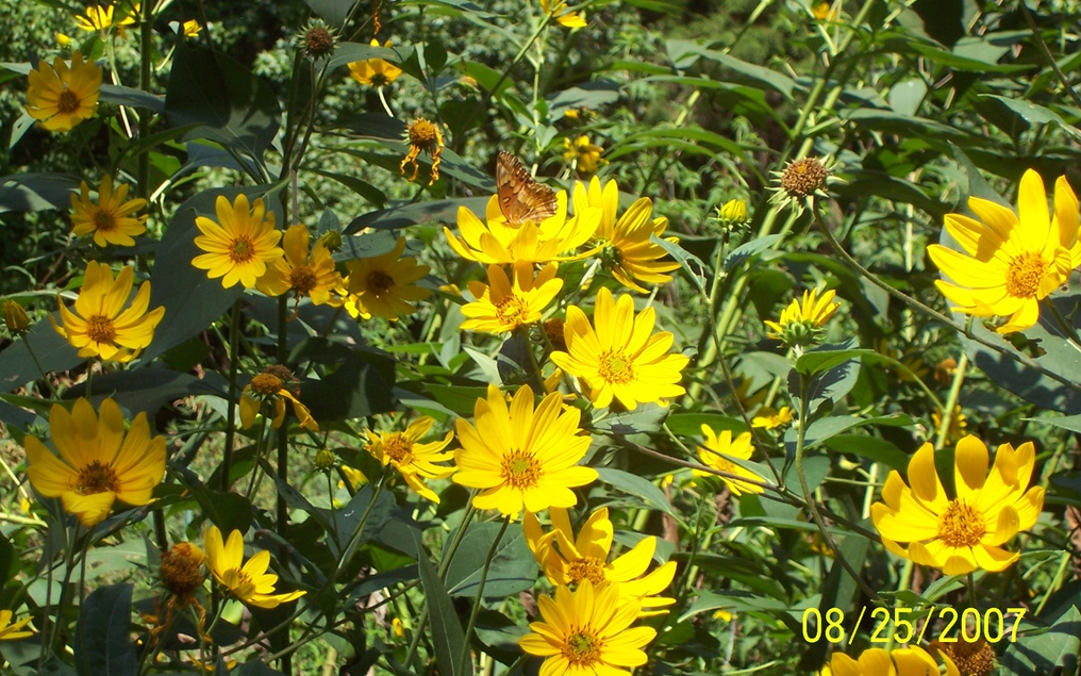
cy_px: 318
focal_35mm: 109
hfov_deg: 19.1
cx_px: 544
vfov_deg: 12.0
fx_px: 3211
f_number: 4.6
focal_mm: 16.8
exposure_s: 1/350
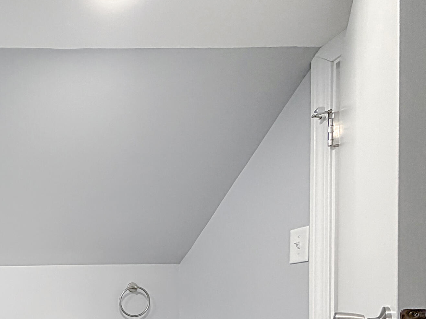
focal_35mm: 32
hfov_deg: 44.0
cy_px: 322
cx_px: -41
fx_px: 394
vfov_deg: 38.9
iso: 250
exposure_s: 1/120
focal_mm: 2.22
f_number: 2.2
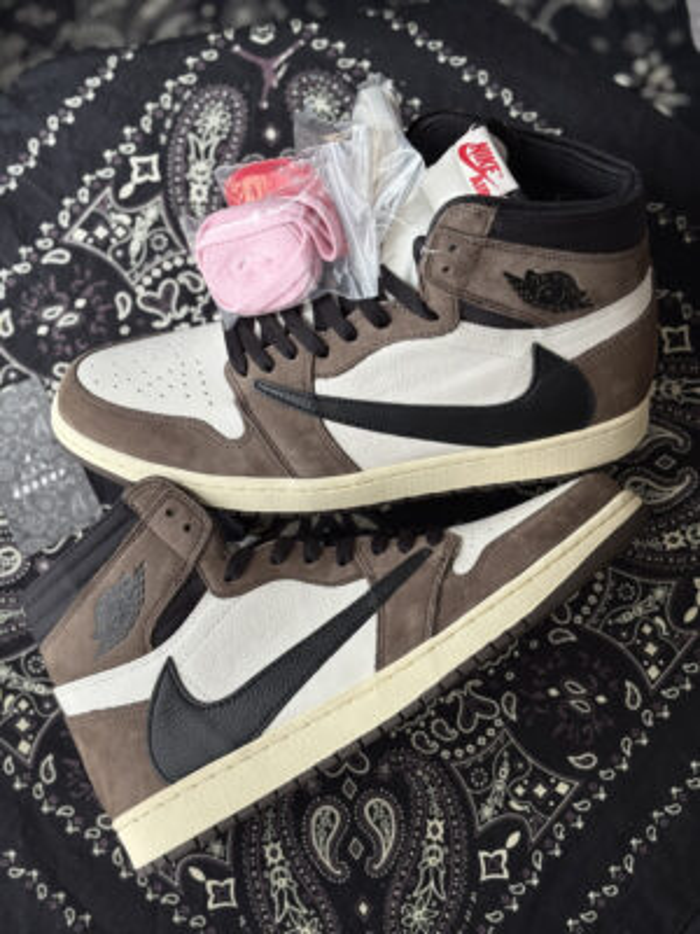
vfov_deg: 36.8
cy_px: 467
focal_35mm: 52
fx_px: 1402
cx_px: 350
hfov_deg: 28.0
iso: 25
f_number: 1.6
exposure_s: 1/122
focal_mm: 5.96
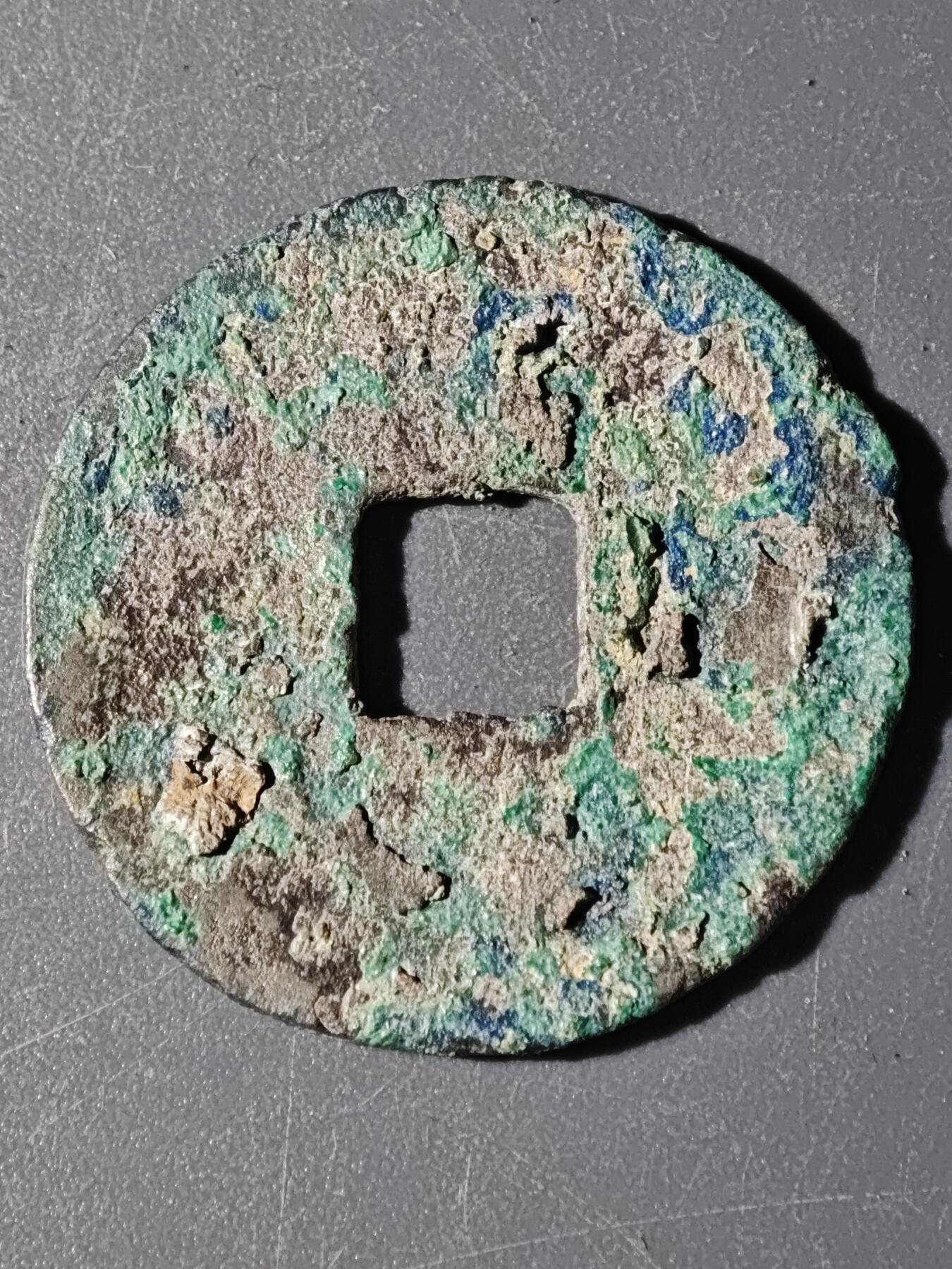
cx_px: 476
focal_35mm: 92
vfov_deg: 21.3
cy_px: 634
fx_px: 3374
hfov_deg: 16.1
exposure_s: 1/100
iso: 500
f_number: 2
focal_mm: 9
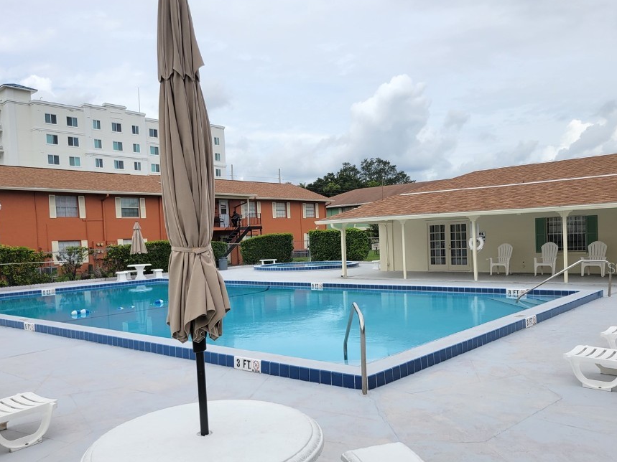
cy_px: 268
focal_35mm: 31
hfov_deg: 58.4
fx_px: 552
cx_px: 307
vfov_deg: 45.3
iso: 40
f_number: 1.8
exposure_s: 1/3399
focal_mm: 5.4
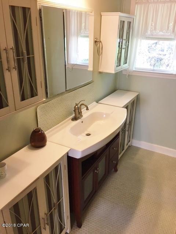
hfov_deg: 48.2
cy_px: 117
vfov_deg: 61.7
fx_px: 197
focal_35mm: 29
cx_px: 88
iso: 40
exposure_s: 1/30
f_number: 2.2
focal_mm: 4.15
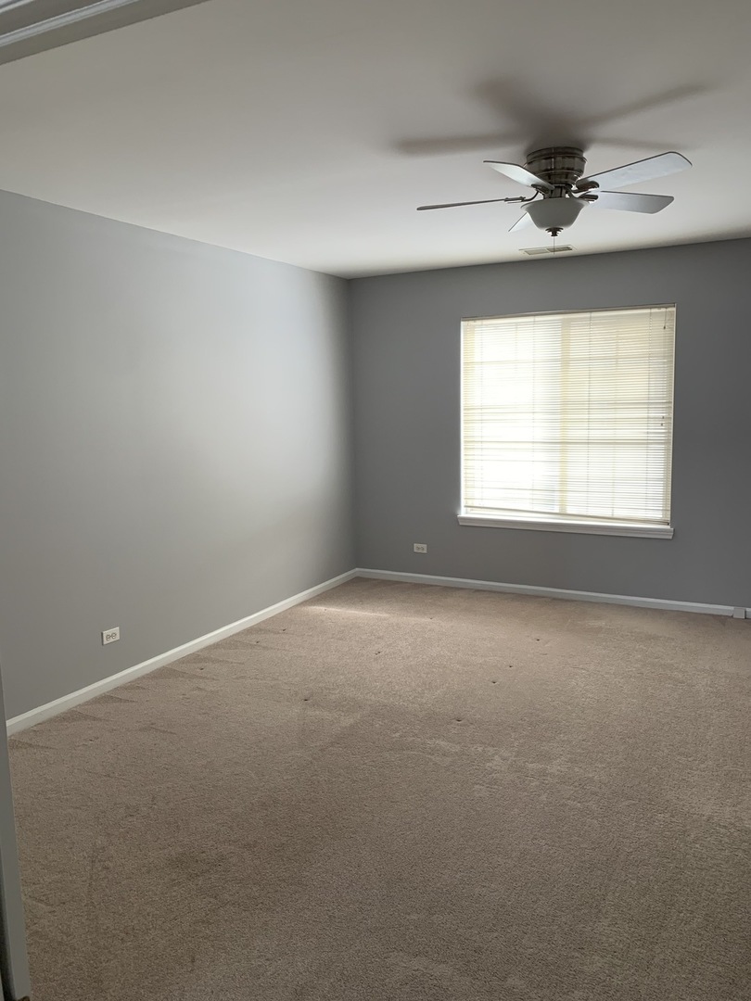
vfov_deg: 67.3
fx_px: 752
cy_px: 500
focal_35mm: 26
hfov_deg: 53.1
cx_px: 376
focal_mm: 4.25
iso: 100
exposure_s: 1/86
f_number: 1.8
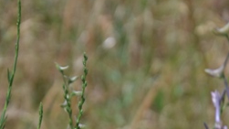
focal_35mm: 449
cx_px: 206
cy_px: 297
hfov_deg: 4.8
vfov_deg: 2.7
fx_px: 2726
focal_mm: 90
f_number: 8
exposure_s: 1/125
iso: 110
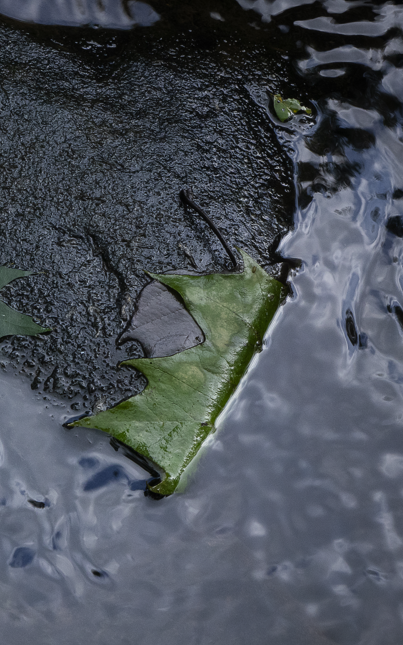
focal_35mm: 222
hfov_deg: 5.9
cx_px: -56
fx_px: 3901
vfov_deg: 9.4
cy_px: 323
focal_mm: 53.29
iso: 640
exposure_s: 1/80
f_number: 10
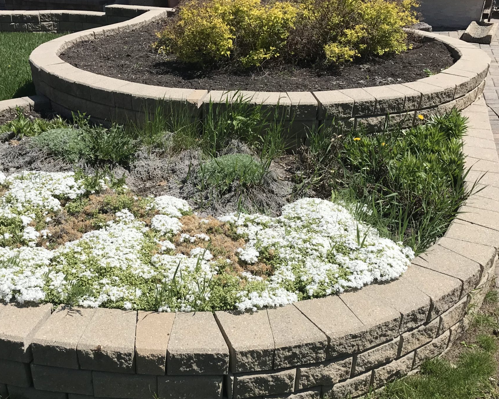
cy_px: 245
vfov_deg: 36.3
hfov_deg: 44.6
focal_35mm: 41
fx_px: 606
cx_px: 203
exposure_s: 1/3831
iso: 20
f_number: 1.8
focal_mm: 3.99
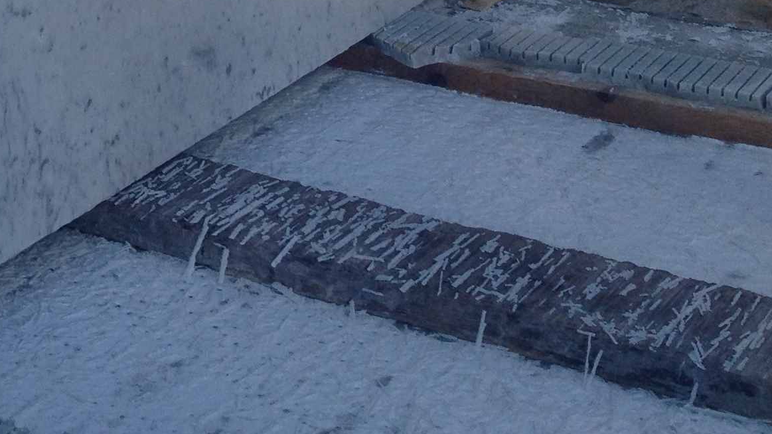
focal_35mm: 107
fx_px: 2190
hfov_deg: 18.8
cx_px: -189
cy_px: -376
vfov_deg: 10.6
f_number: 2.4
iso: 64
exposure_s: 1/696
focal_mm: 4.28
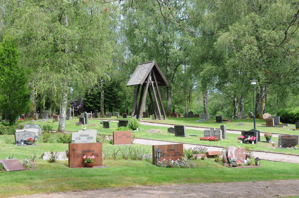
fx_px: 436
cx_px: 150
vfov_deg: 25.7
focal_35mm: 52
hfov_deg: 37.9
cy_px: 99
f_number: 8
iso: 200
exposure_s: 1/250
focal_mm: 35
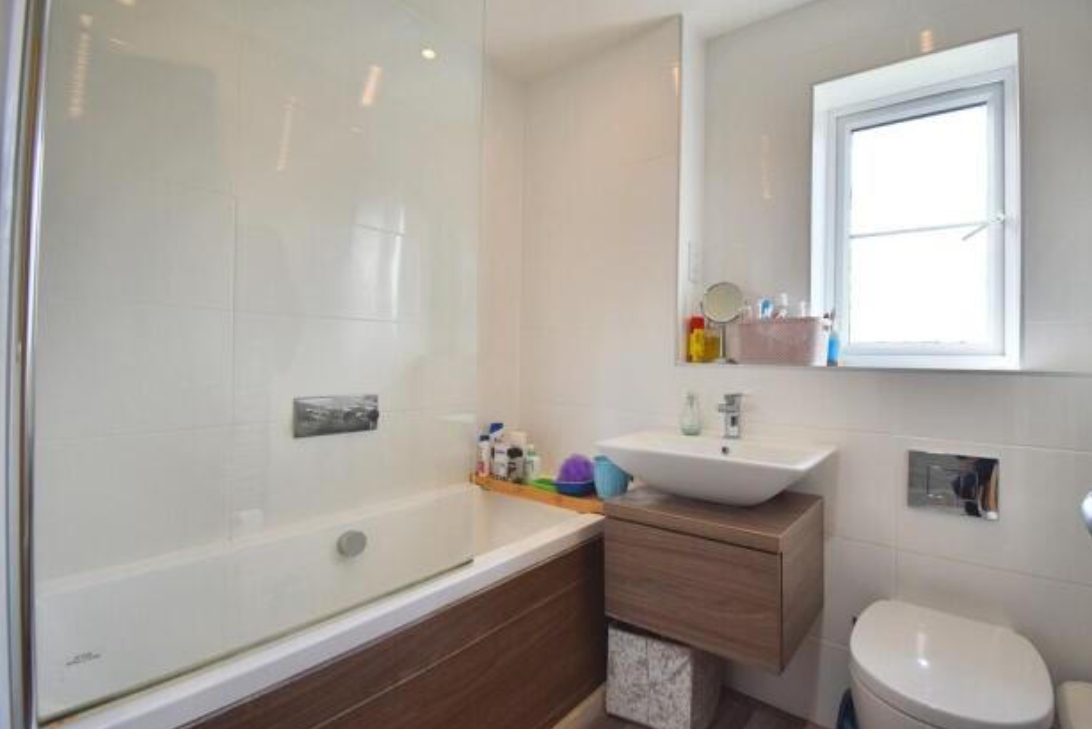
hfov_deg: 96.6
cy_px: 356
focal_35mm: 16
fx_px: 486
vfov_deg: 73.8
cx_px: 575
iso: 100
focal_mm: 10
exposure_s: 1/40
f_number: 4.5
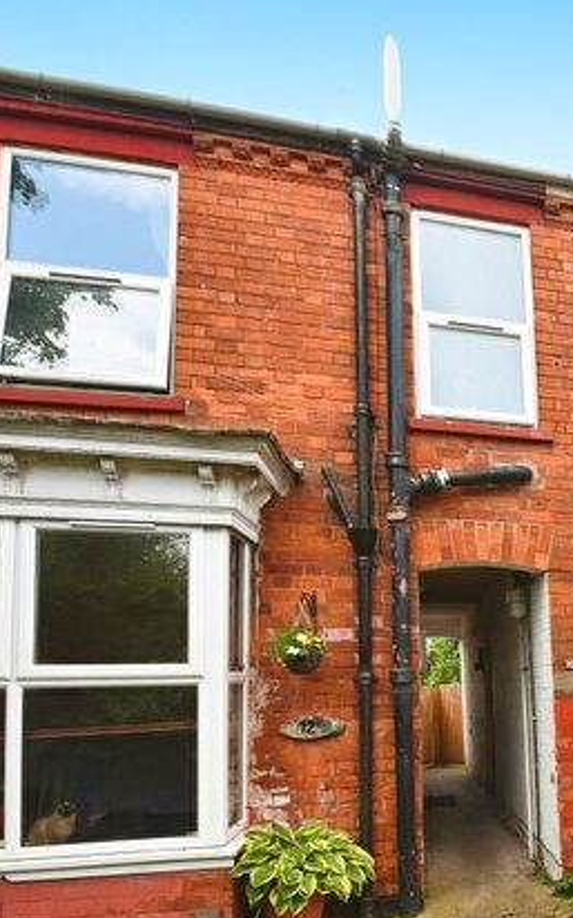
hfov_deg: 37.3
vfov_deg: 70.2
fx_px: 651
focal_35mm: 26
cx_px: 671
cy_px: 516
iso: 800
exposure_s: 1/320
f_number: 9
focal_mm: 10
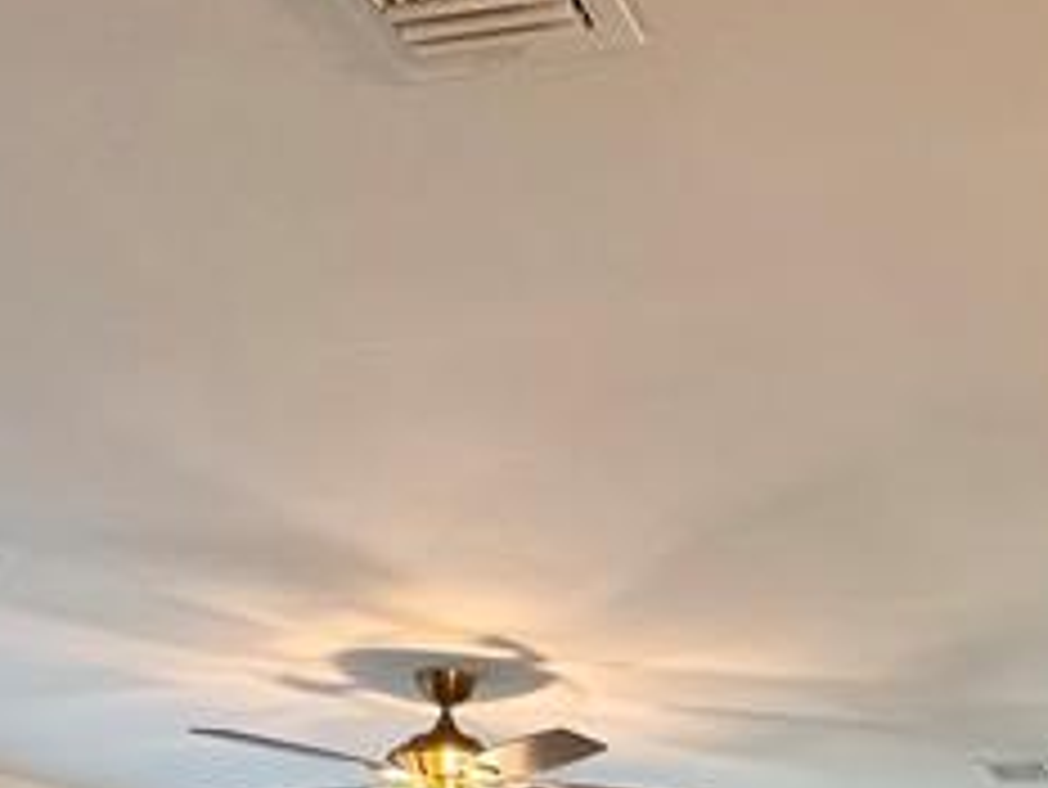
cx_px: 967
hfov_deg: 36.8
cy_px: 1076
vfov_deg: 25.3
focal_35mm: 48
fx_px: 1454
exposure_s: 1/60
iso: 250
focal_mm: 2.22
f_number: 2.2
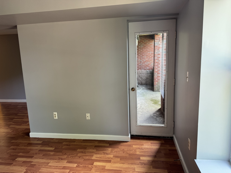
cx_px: 116
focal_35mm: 24
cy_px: 86
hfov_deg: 71.6
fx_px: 160
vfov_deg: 56.8
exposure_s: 1/60
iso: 125
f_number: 1.78
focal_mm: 6.76
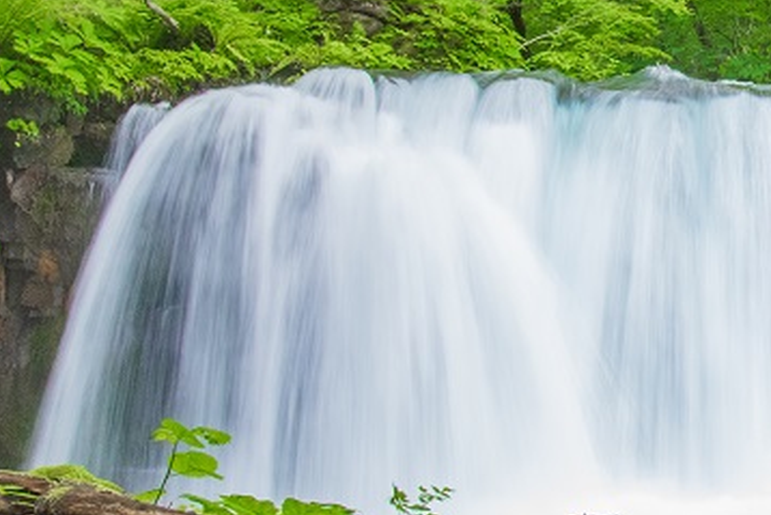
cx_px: 976
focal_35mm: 90
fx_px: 1928
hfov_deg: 20.8
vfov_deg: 15.1
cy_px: 112
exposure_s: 1/5
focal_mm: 28
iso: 1000
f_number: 22
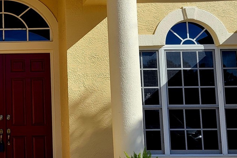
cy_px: 65
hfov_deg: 28.7
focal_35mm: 66
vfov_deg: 20.6
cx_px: 3
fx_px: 434
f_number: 1.8
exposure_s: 1/3333
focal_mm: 5.4
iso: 40
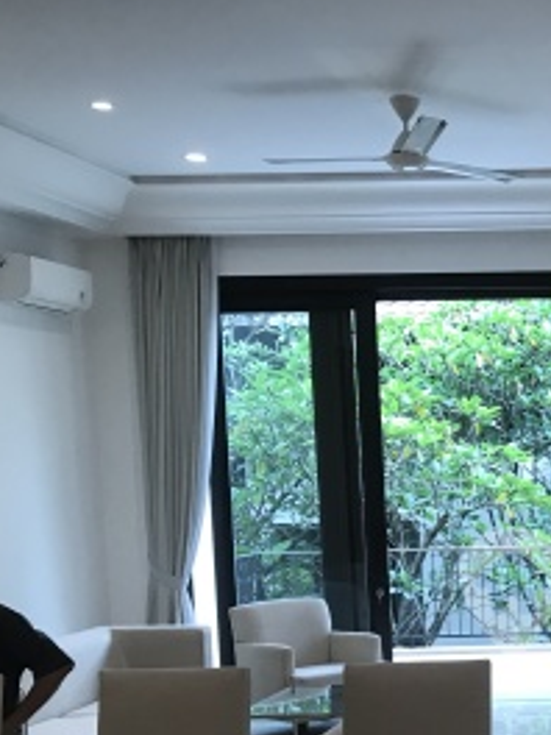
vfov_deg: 29.1
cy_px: 596
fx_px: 1380
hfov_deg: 19.9
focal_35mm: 65
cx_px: 800
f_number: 1.8
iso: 40
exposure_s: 1/33
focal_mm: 3.99
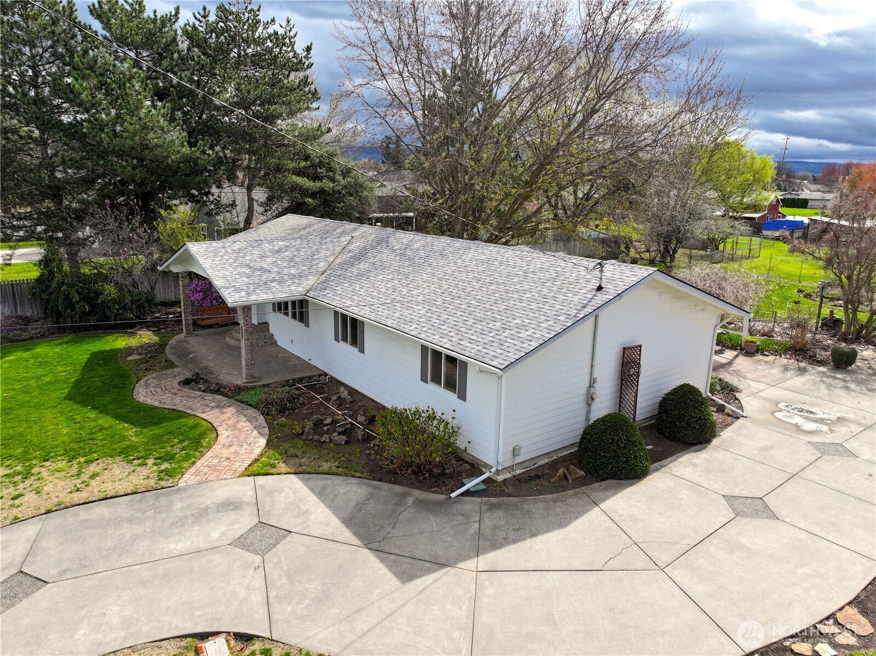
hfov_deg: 71.6
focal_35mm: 24
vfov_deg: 56.8
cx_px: 438
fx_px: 607
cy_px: 328
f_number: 2.8
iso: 100
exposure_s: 1/1600
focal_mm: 12.29
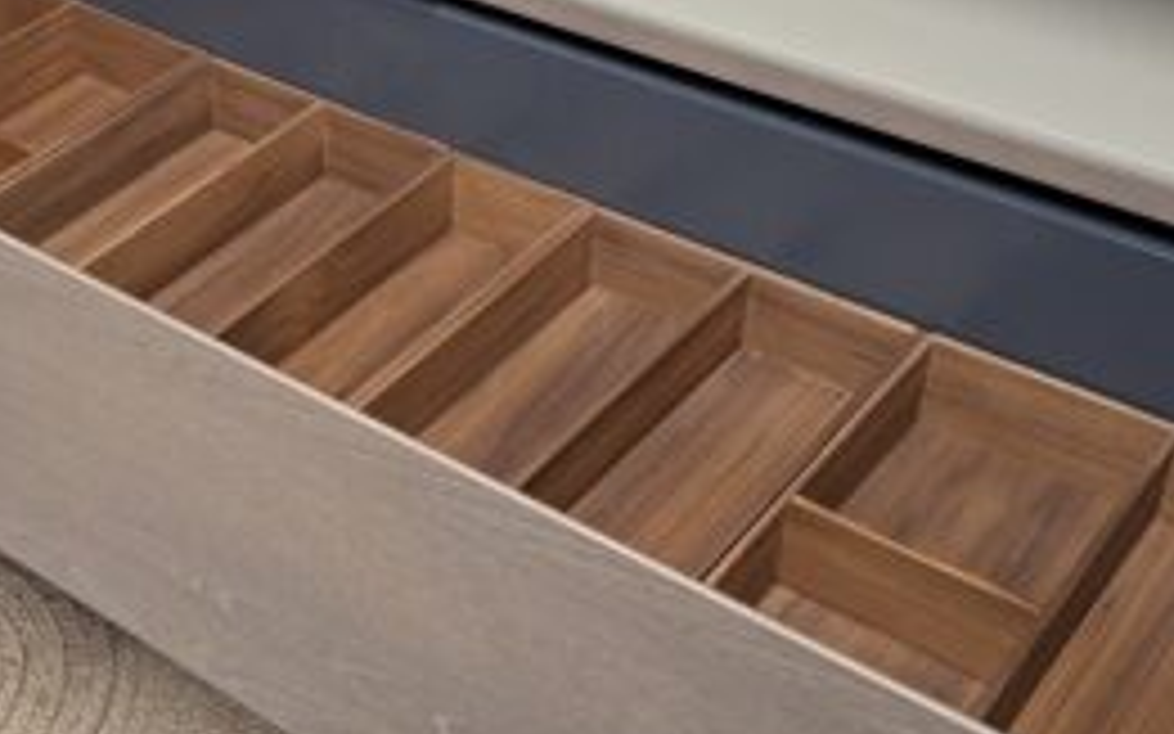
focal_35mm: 56
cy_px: 356
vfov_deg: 23.1
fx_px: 1791
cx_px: 225
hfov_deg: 35.1
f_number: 1.8
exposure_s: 1/33
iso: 320
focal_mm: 5.54
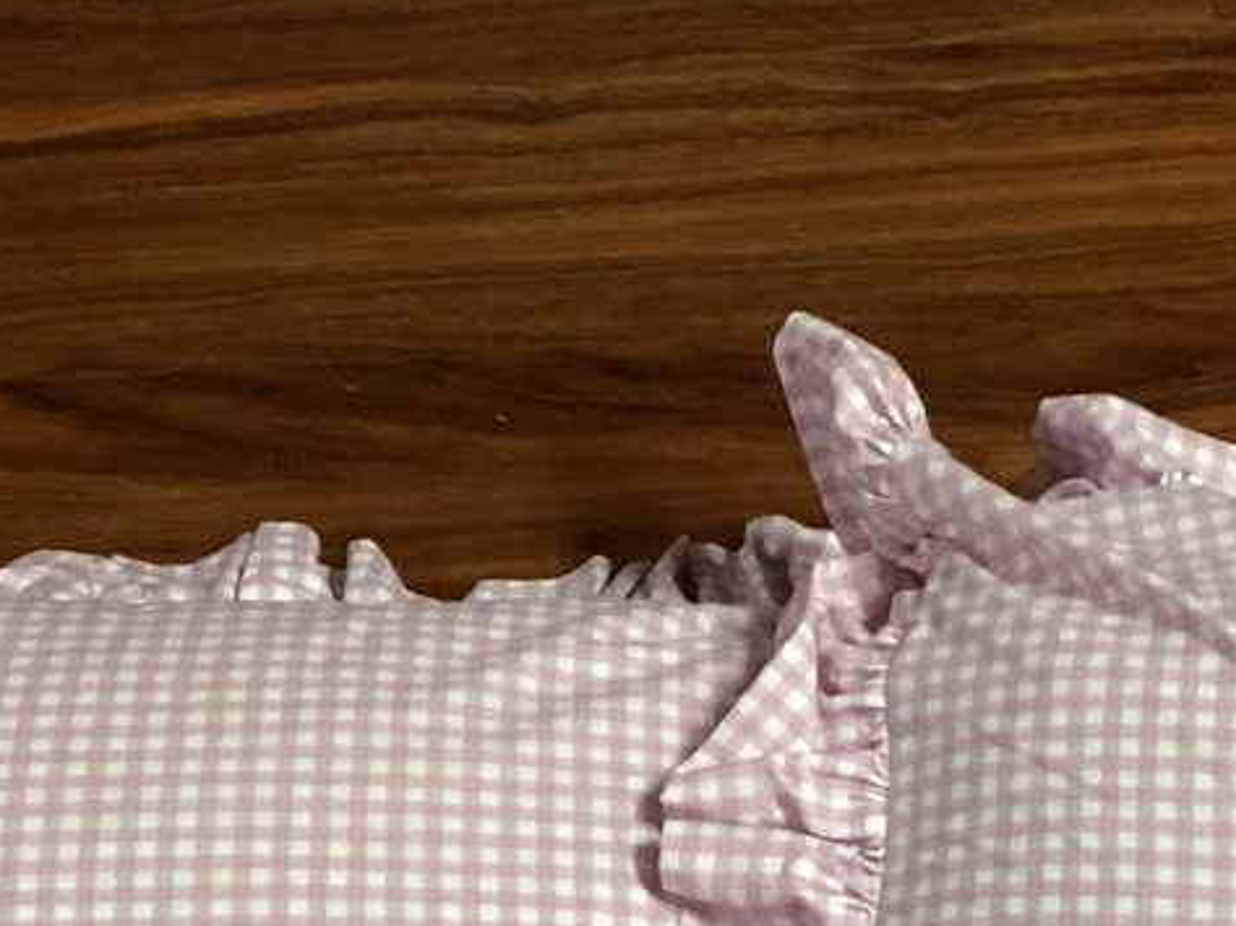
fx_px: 3533
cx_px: 1005
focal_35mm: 99
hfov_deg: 19.6
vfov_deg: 14.4
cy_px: 1118
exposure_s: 1/40
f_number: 2.4
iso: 320
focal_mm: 3.3
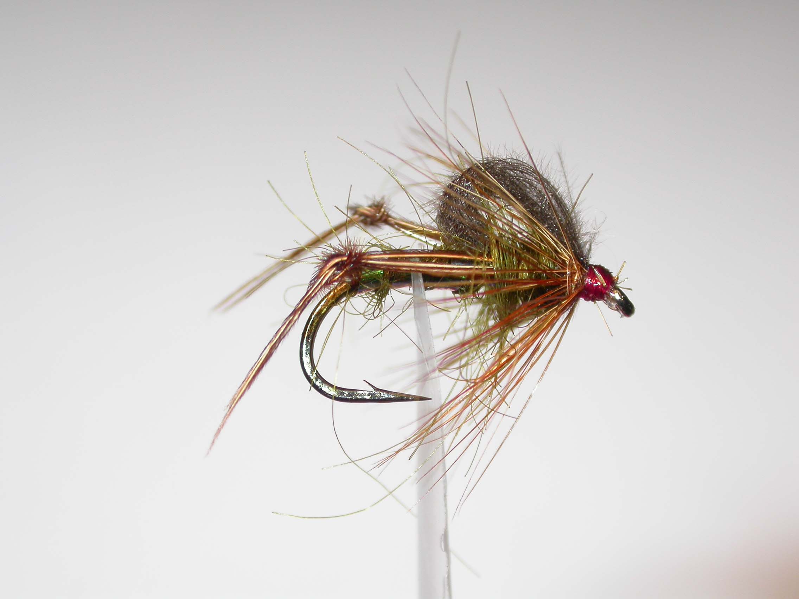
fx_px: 3347
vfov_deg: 10.2
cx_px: 400
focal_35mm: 145
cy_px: 300
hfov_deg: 13.6
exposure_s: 1/108
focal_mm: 30
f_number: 4.9
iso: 100
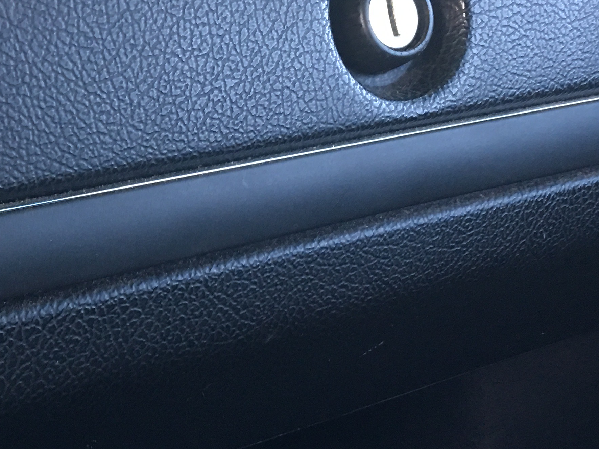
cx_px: 163
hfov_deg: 29.0
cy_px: 212
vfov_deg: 22.3
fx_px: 1142
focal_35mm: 66
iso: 80
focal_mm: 4.15
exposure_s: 1/15
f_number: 2.2
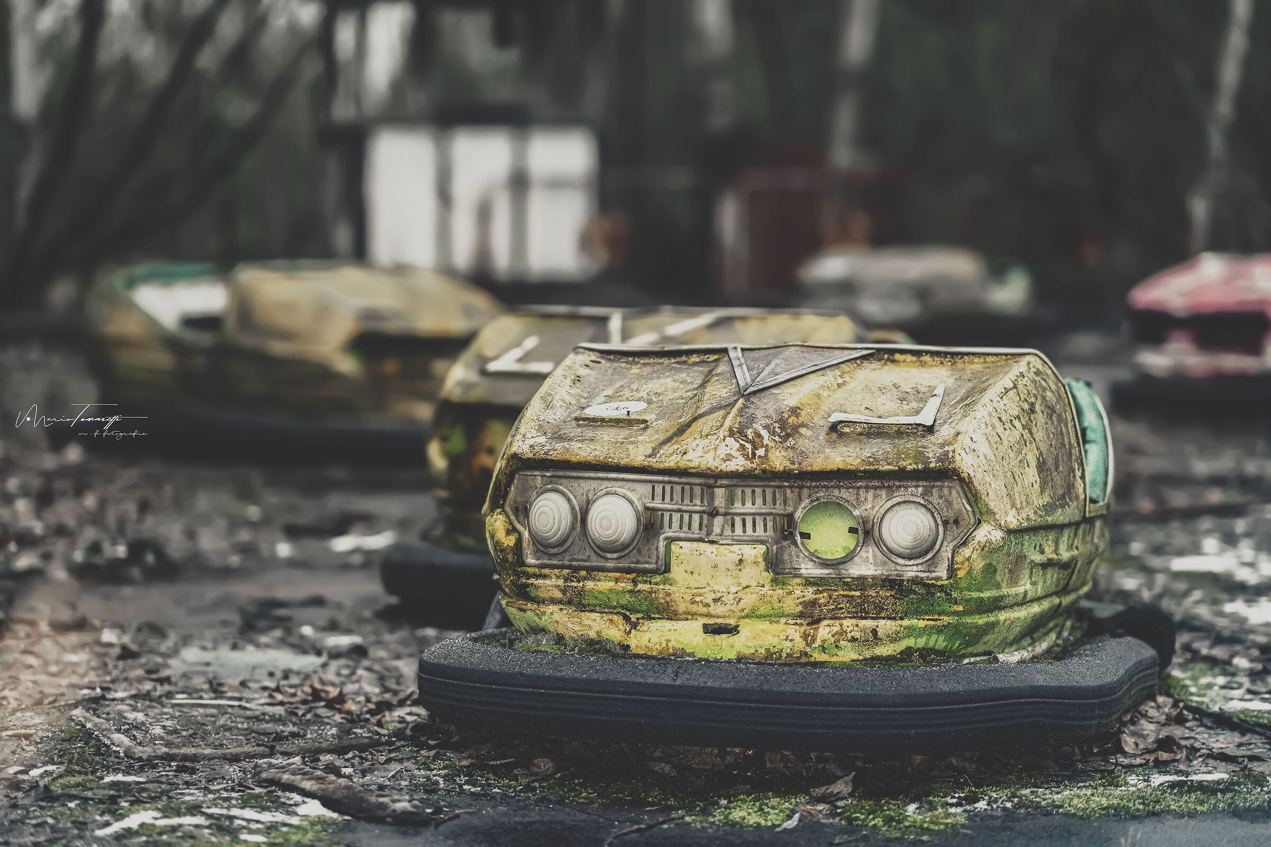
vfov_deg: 13.0
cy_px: 424
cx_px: 636
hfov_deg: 19.5
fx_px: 3707
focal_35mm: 105
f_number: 1.8
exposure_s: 1/125
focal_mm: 105
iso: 6400
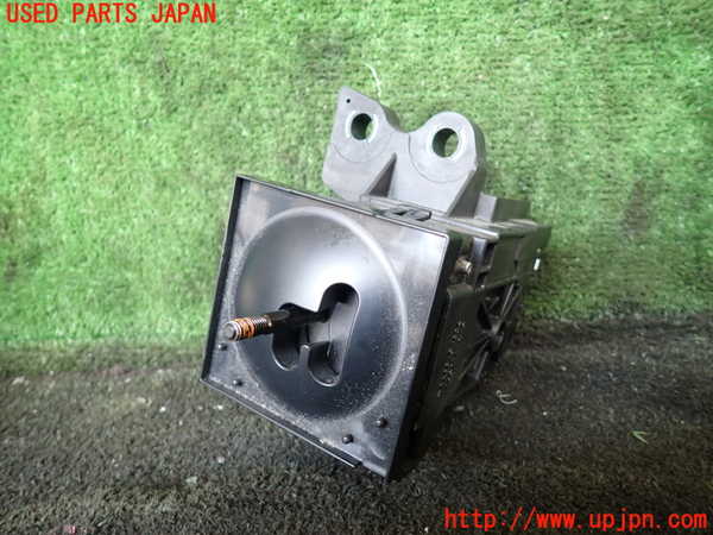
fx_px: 515
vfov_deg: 54.9
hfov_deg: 69.4
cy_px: 268
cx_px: 356
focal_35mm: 25
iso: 200
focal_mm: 4.5
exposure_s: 1/40
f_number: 2
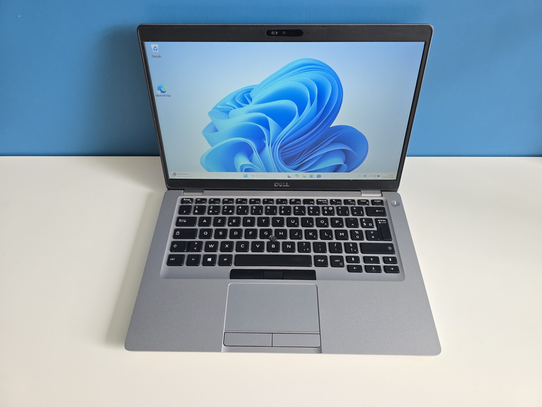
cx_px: 271
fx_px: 360
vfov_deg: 58.9
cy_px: 204
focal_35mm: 23
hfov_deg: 73.9
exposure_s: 1/120
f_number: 1.7
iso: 400
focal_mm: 6.3
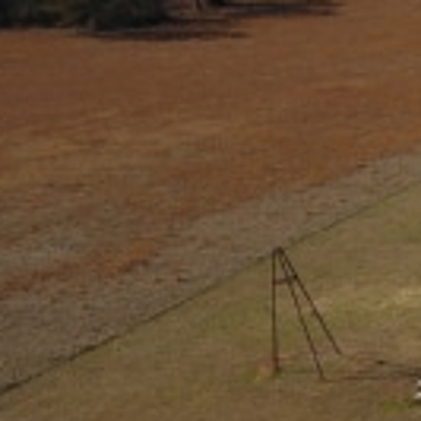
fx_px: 1170
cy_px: 351
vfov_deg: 20.1
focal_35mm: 85
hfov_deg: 15.4
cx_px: 889
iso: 100
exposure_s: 1/1160
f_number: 2.8
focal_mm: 3.61
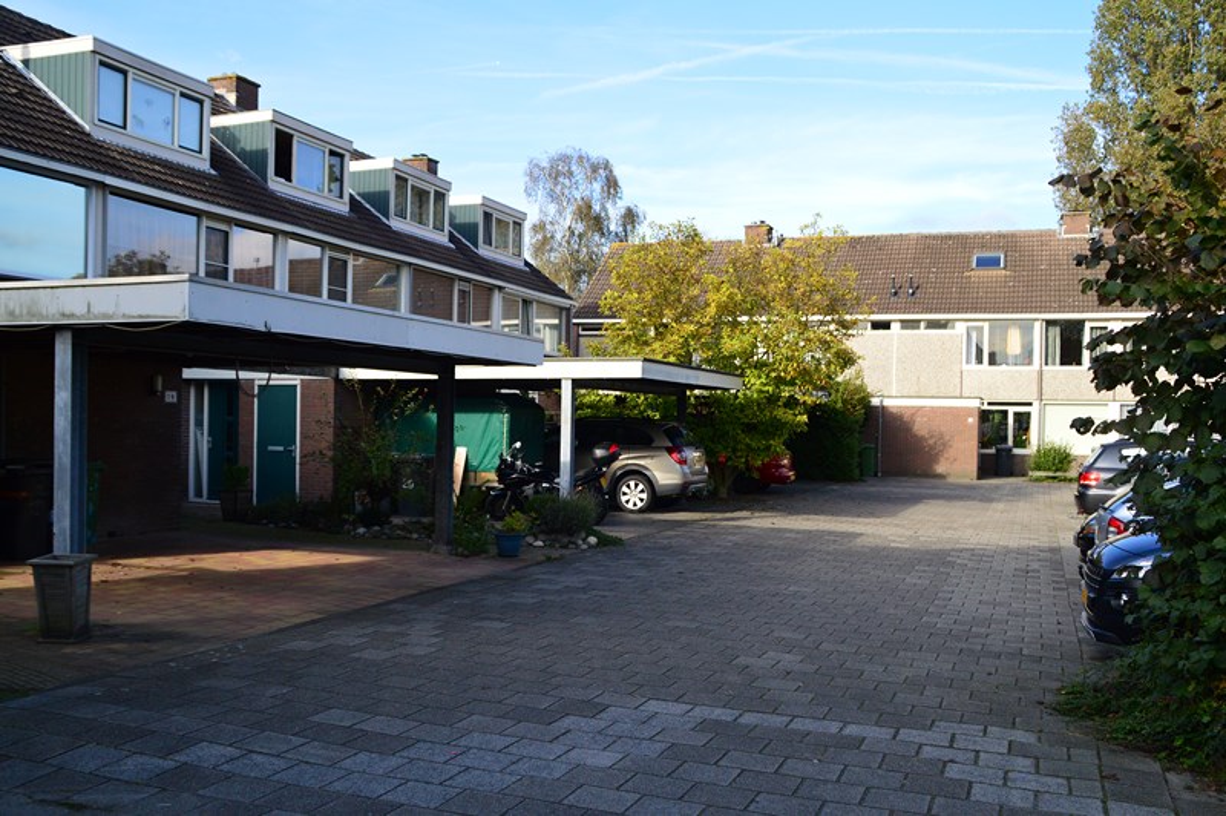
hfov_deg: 57.3
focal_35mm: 33
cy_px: 408
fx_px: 1123
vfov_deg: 39.9
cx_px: 613
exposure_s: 1/1600
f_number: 5.6
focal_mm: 22
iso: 800
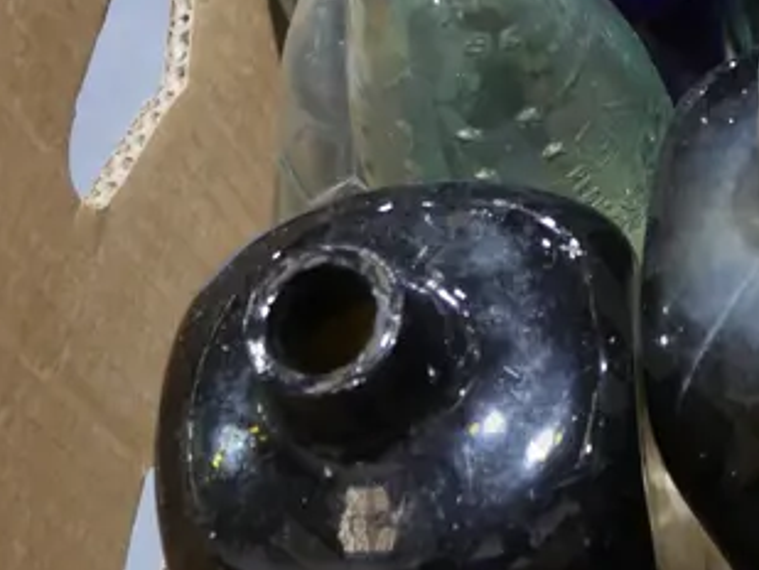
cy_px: -68
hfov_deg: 16.7
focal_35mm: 106
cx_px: 1162
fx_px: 2325
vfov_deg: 13.7
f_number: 3.6
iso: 640
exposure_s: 1/60
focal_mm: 16
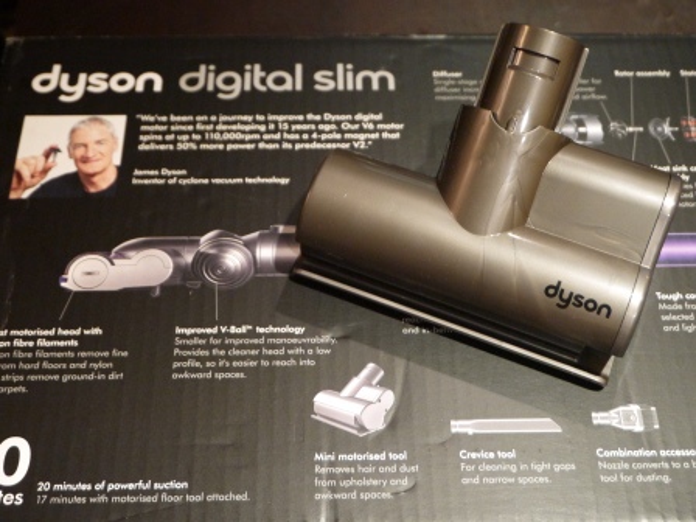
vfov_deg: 30.3
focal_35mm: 48
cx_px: 348
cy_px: 261
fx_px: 965
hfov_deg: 39.7
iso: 1600
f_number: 4.8
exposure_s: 1/50
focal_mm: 24
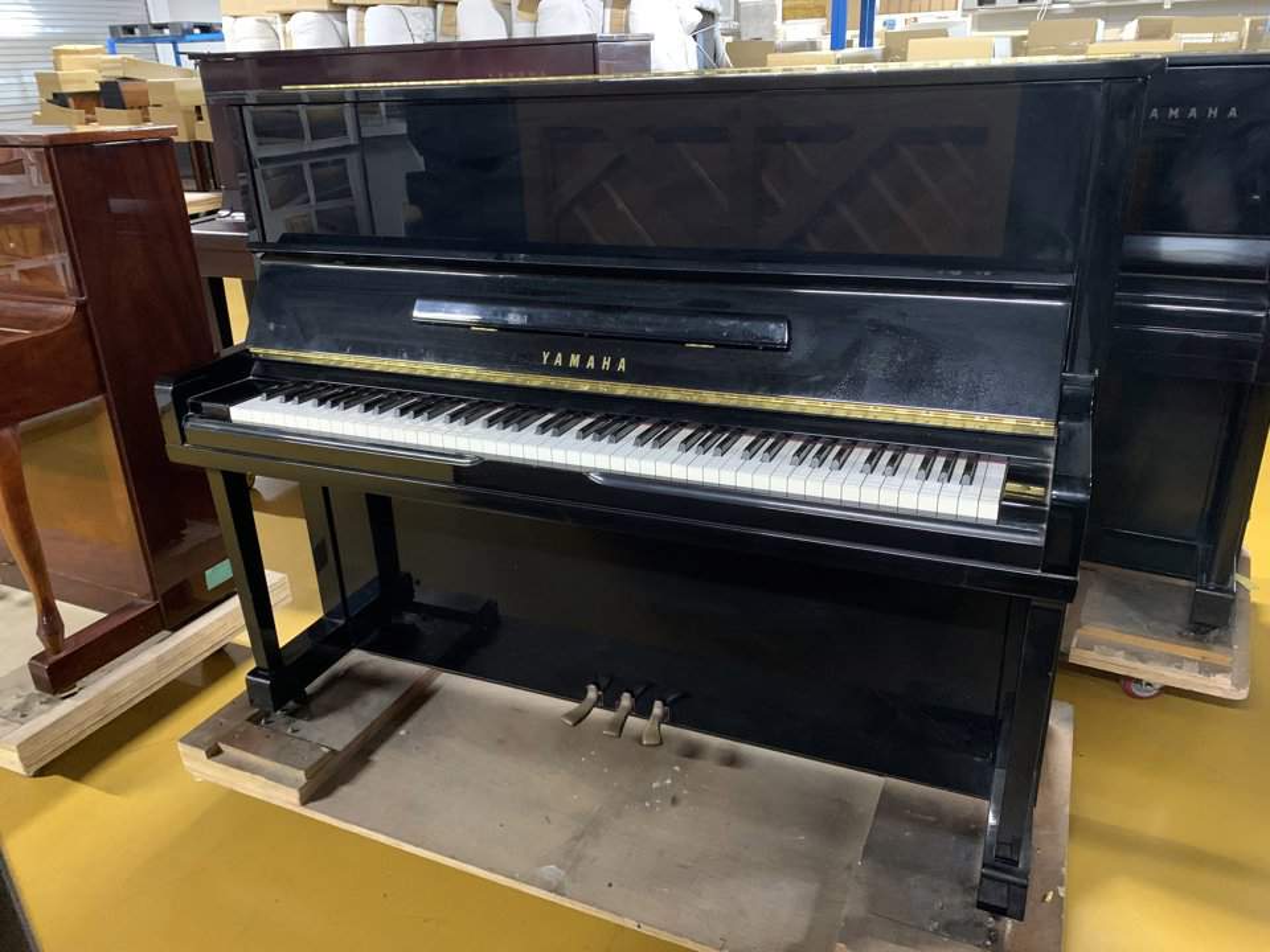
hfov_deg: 67.3
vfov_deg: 53.1
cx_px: 635
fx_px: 954
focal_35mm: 26
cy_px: 476
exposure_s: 1/30
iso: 640
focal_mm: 4.25
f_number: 1.8
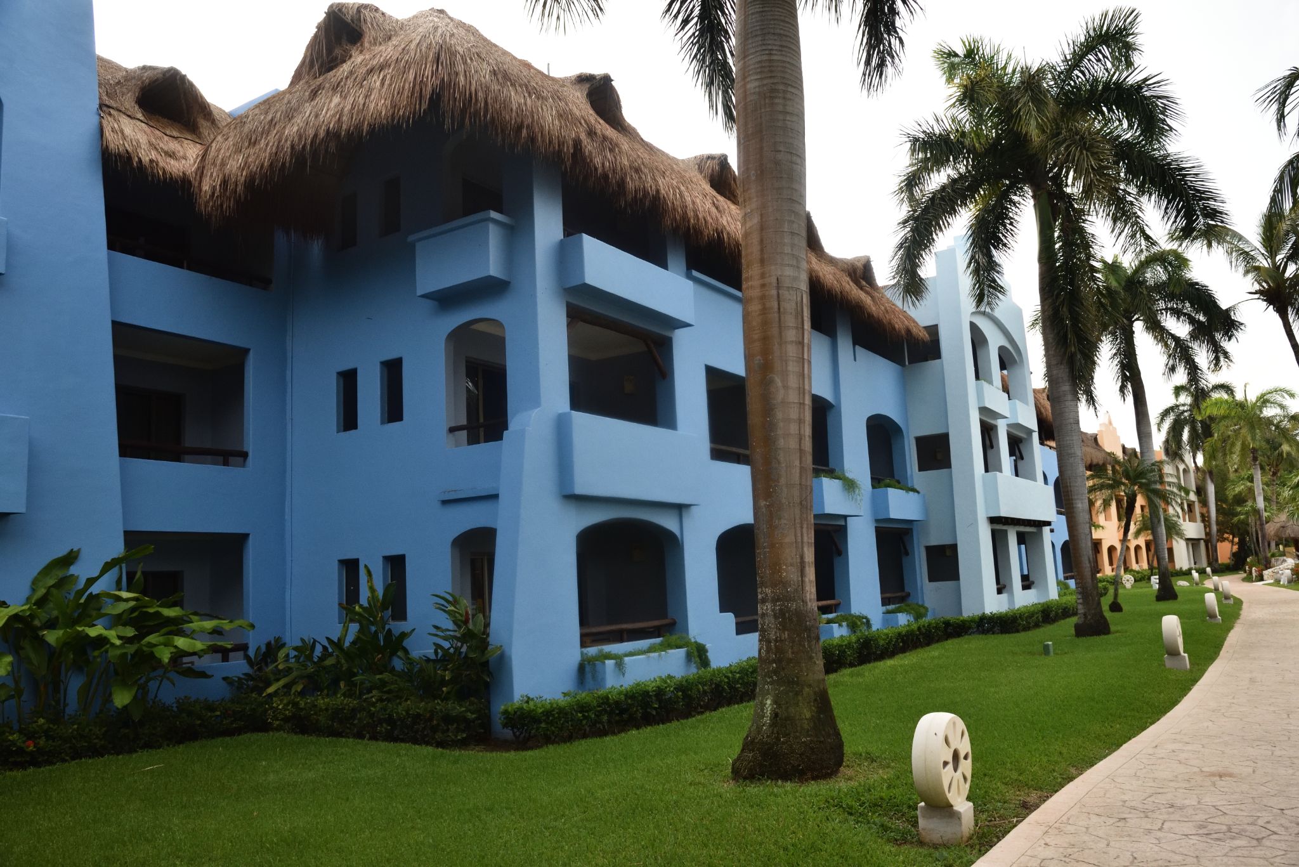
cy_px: 434
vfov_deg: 46.4
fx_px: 1011
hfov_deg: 65.5
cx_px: 650
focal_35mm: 28
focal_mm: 28
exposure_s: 1/500
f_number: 9
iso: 2500
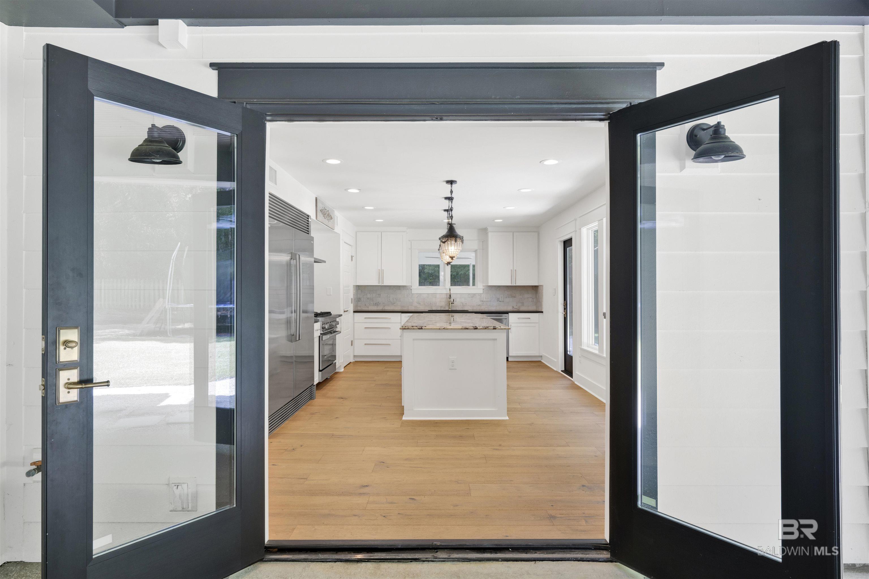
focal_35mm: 20
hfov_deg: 84.0
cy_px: 290
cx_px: 434
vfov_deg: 61.9
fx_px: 483
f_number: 11
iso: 400
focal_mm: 20
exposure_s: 1/20
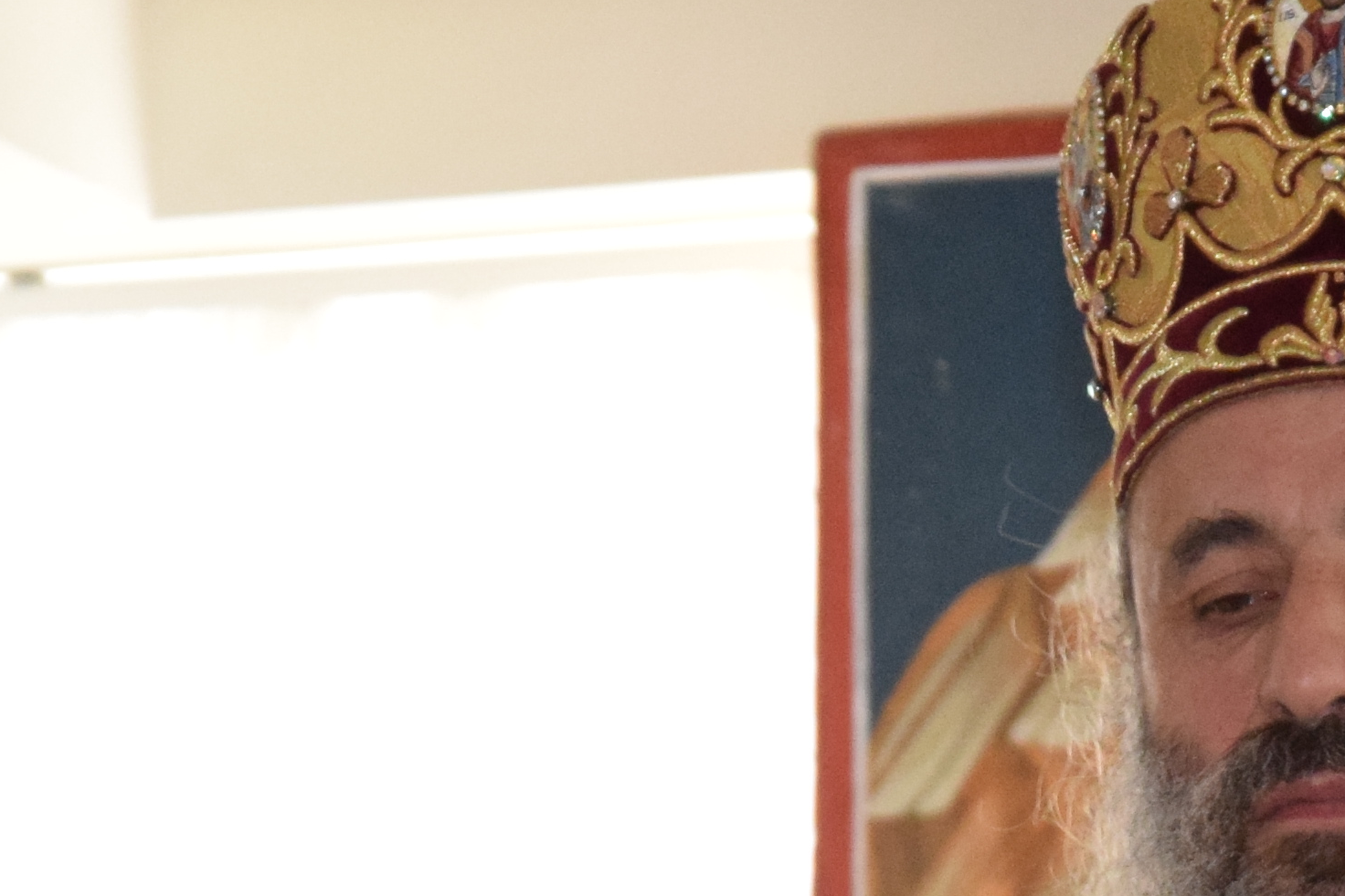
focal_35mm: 428
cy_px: 1596
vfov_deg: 3.2
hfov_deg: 4.8
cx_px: 465
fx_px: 15988
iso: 2000
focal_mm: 70
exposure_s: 1/60
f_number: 5.6
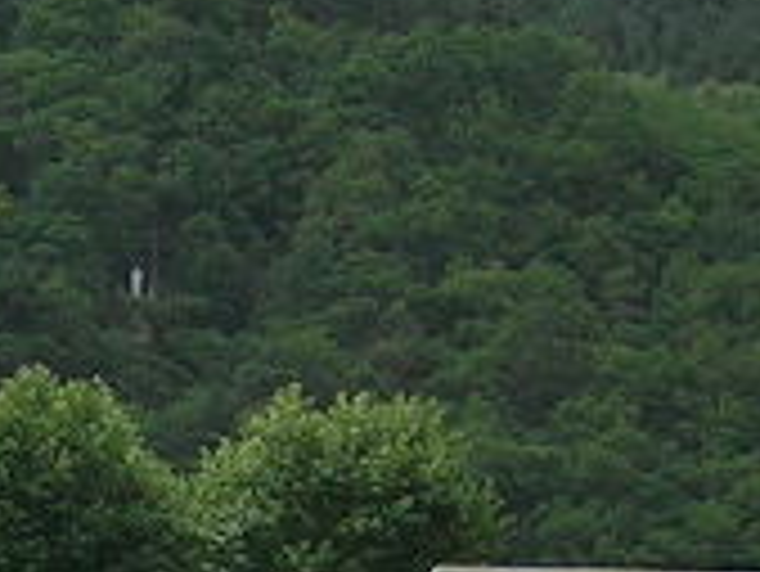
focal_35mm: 212
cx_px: -22
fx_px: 4658
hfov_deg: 9.3
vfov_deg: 7.0
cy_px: 721
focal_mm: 5.4
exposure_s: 1/355
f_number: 4.8
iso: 50
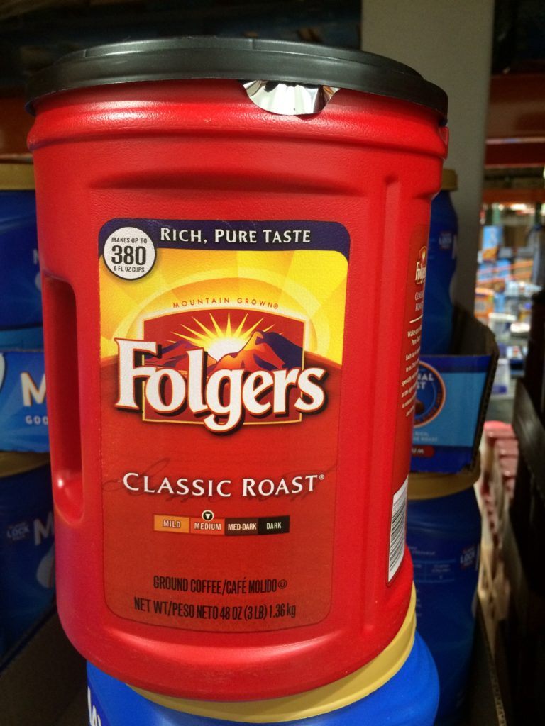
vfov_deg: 61.7
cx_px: 272
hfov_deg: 48.2
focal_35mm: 29
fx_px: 609
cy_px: 363
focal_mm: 4.15
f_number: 2.2
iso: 250
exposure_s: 1/33
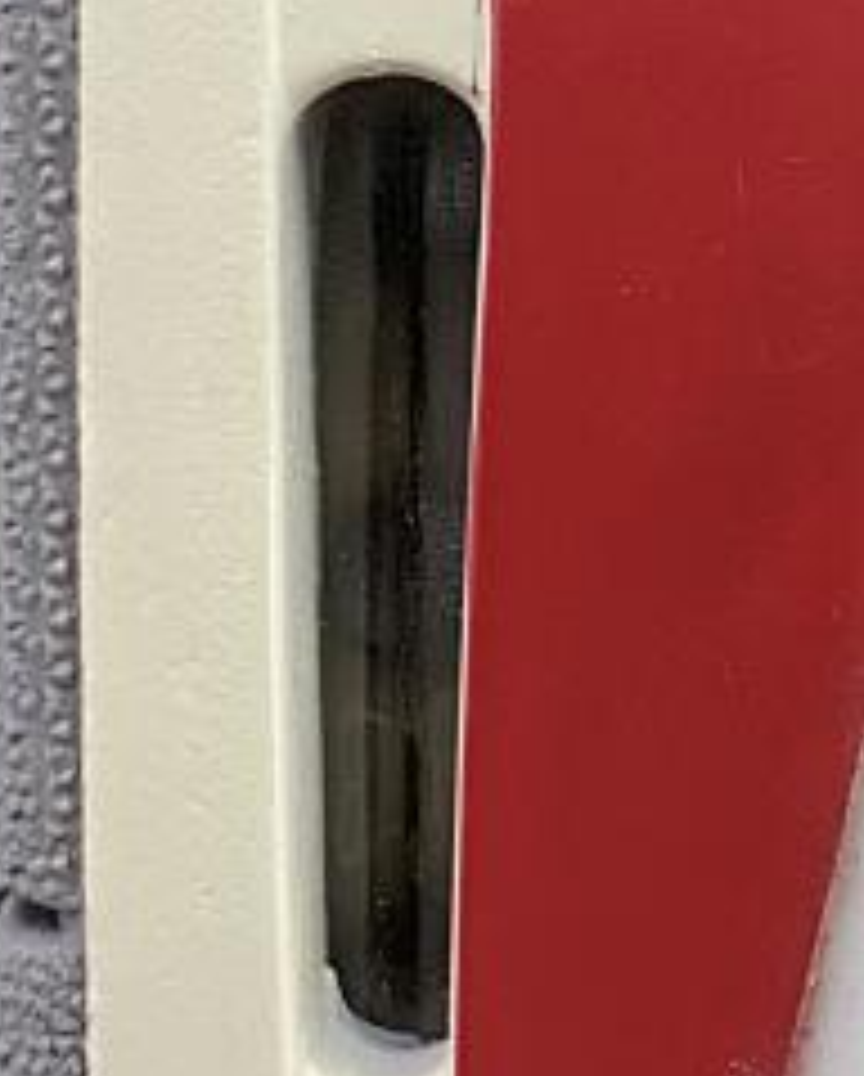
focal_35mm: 229
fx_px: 7301
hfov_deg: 6.6
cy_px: -221
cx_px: 1467
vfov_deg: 8.3
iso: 40
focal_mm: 6
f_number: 2
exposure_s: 1/122
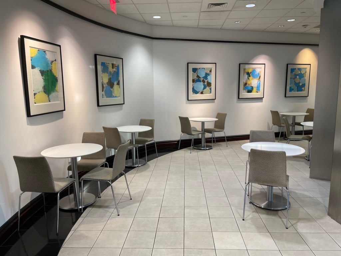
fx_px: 256
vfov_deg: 53.1
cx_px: 170
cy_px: 128
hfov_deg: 67.3
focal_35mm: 26
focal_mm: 5.1
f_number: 1.6
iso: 80
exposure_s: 1/60
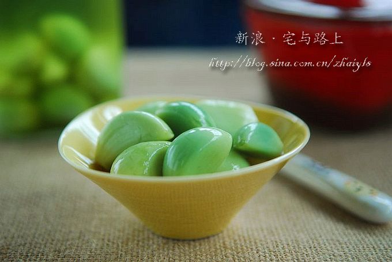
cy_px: 131
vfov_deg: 20.2
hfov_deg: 29.8
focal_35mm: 68
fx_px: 736
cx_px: 196
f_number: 2.8
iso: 200
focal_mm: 45
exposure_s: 1/90
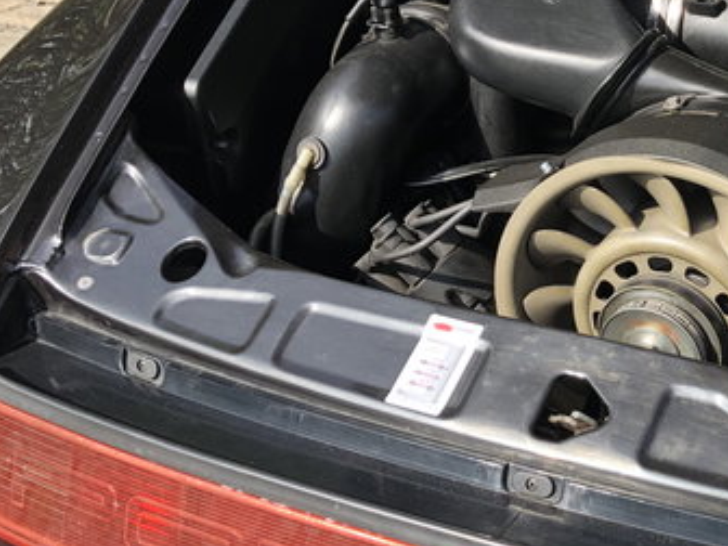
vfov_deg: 22.9
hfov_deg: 28.1
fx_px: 1346
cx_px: 756
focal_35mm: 64
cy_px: 266
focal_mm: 3.99
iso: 20
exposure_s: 1/426
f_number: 1.8
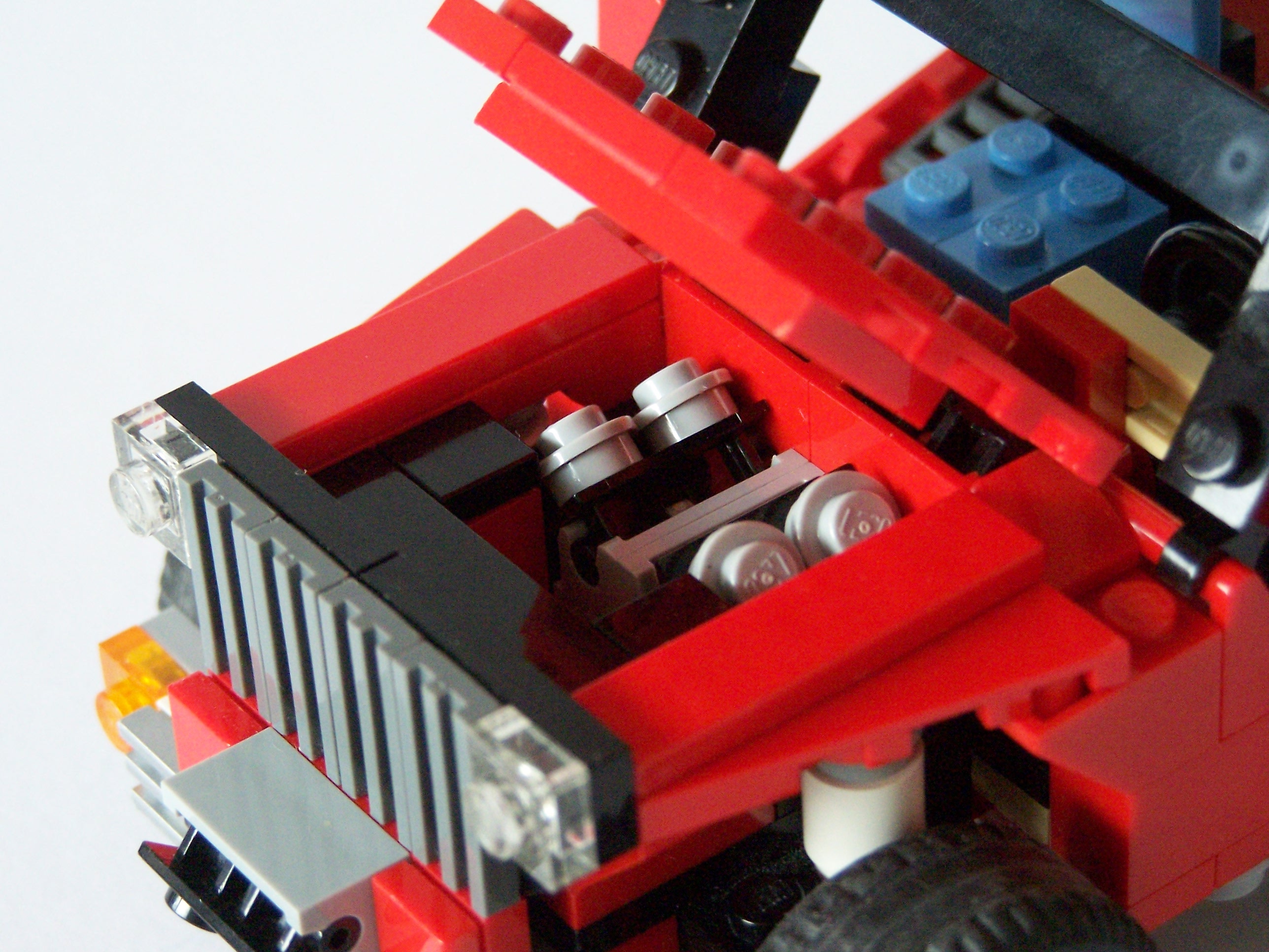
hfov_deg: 16.8
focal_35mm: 117
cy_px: 476
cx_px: 634
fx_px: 4289
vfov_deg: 12.7
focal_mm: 19.4
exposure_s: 1/45
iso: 400
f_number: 3.2
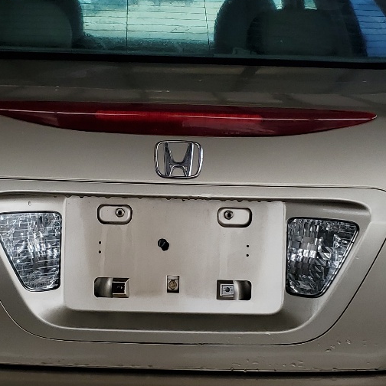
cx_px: 158
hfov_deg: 23.6
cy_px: 234
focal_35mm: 73
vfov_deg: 23.6
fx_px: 921
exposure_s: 1/909
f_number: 1.5
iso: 50
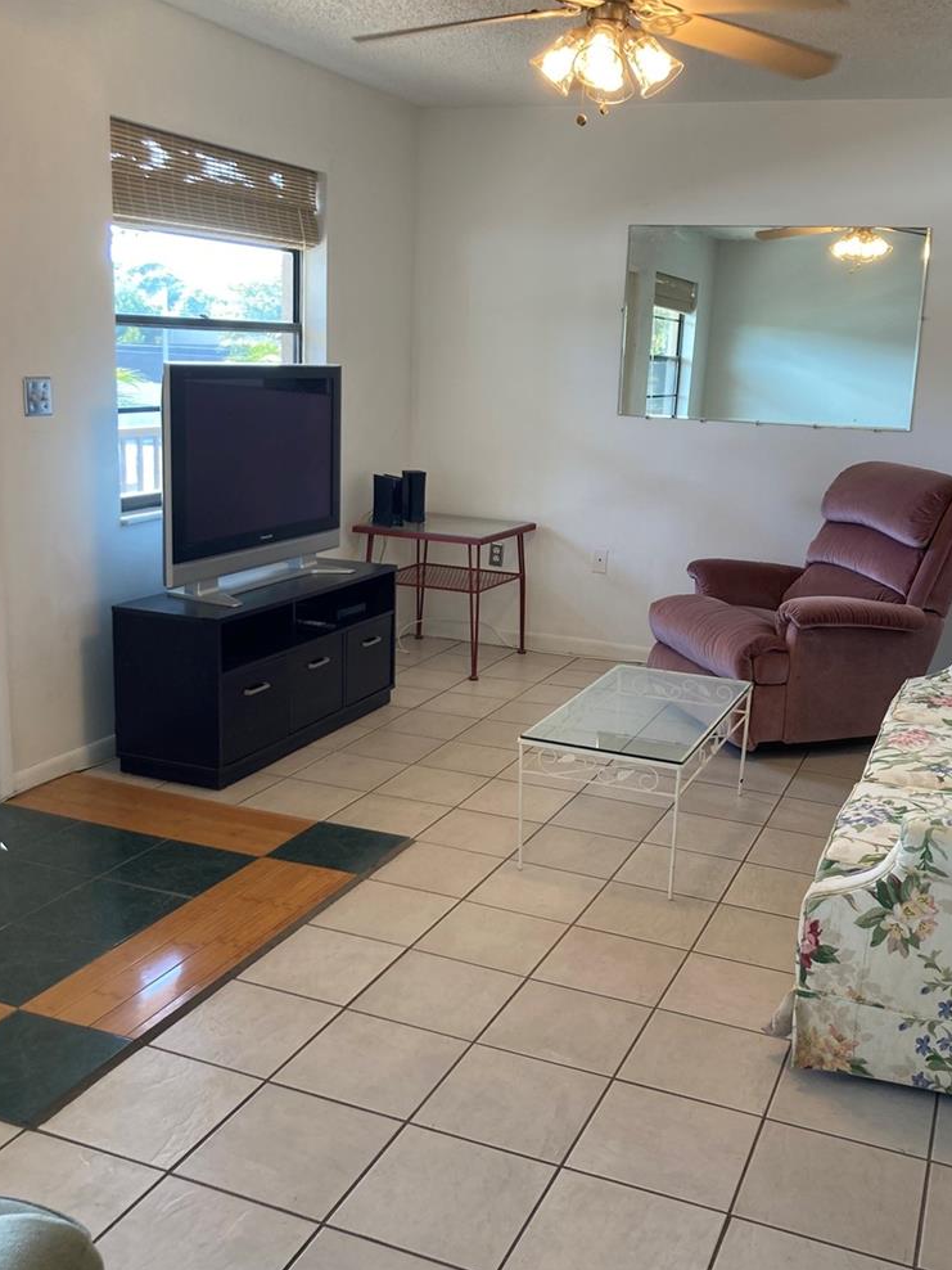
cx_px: 546
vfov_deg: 54.0
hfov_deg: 41.7
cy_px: 625
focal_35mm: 34
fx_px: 1247
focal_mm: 3.99
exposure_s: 1/60
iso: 50
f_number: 1.8
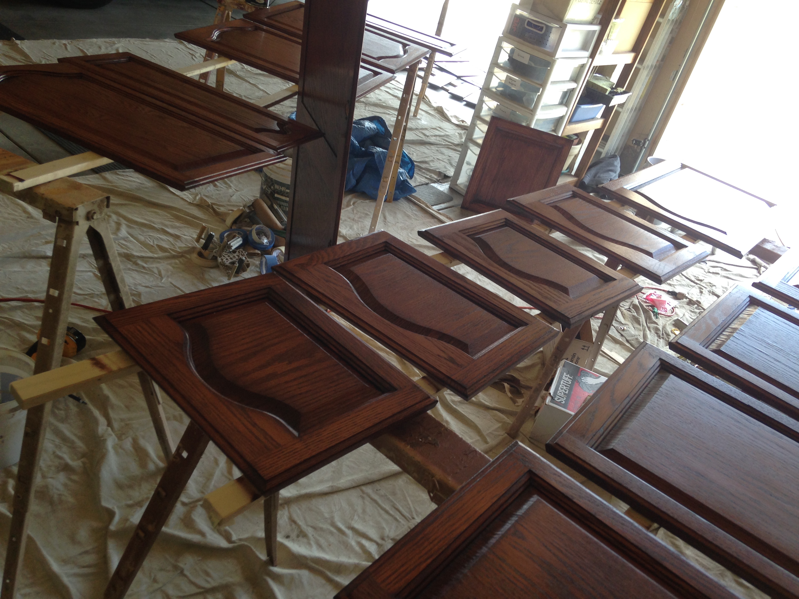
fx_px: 762
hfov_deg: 55.4
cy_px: 300
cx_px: 400
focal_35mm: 33
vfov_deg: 42.9
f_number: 2.4
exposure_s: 1/60
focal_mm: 4.12
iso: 64
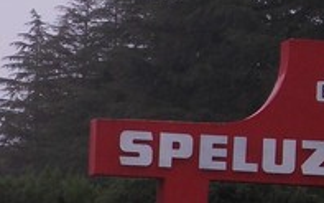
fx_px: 2586
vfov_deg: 4.5
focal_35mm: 293
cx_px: -56
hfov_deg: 7.1
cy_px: 271
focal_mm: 10
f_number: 4.3
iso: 80
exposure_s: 1/100
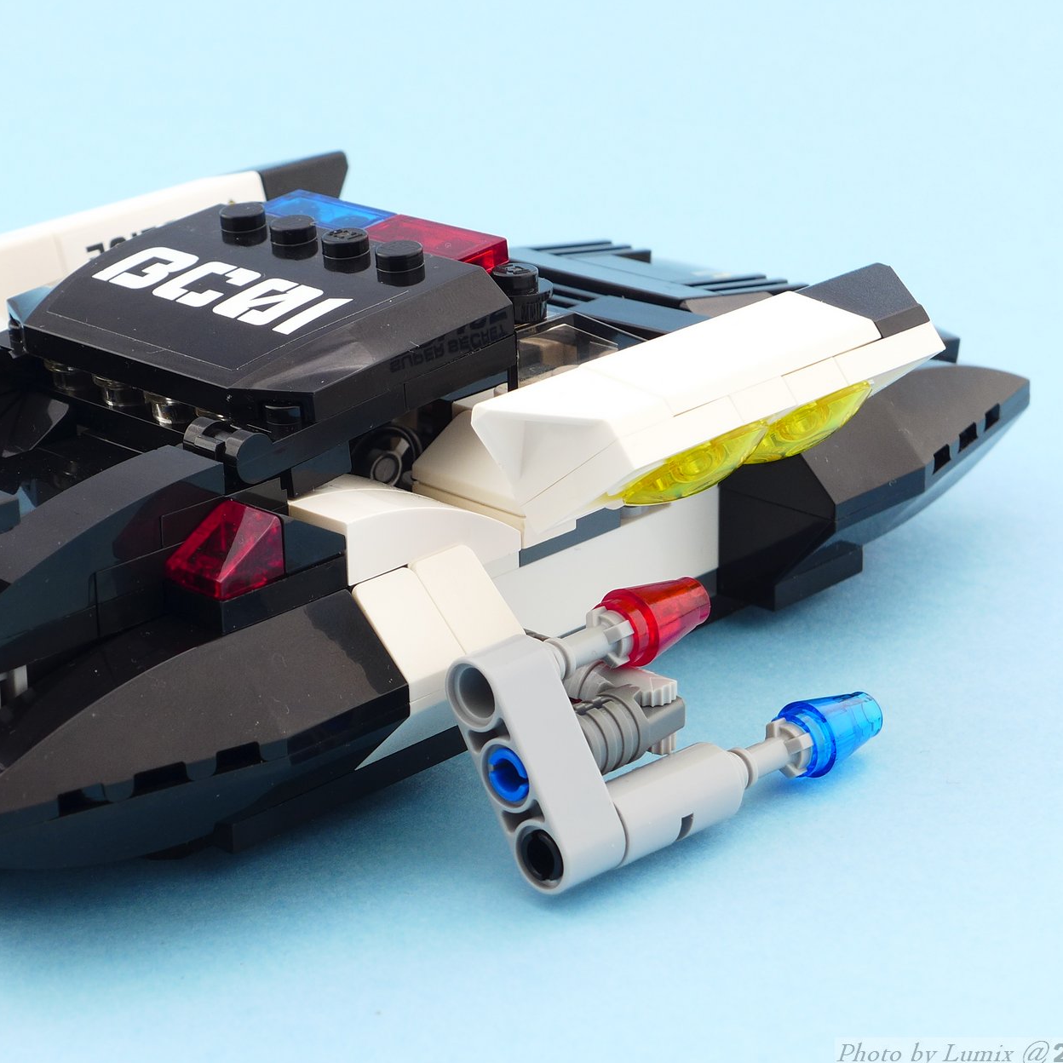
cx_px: 322
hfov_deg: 19.2
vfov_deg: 19.3
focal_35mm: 90
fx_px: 3127
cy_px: 533
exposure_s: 1/10
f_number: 4.5
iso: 80
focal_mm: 13.7
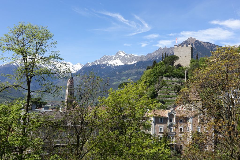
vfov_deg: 40.0
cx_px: 120
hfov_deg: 57.2
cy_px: 80
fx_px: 220
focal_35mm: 33
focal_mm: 12.06
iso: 125
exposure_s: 1/500
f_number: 5.6
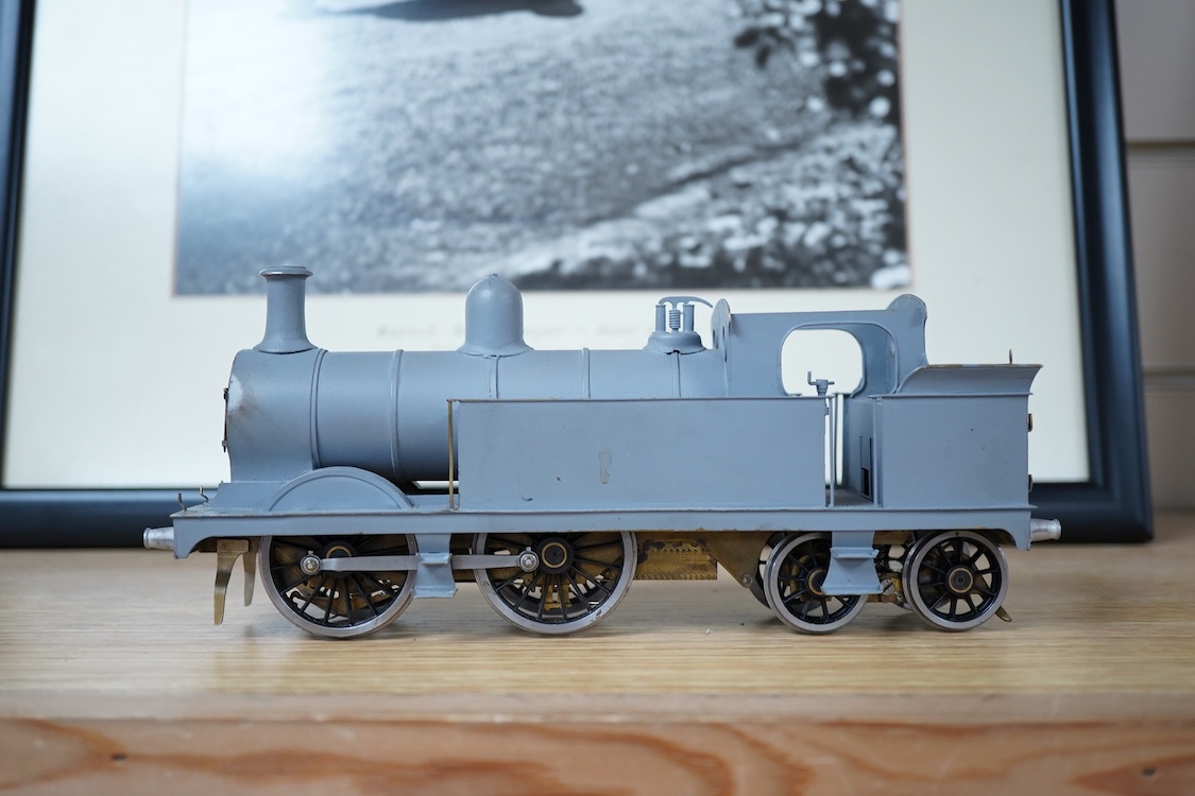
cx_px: 598
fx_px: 1494
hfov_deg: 43.6
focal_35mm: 45
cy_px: 398
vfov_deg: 29.9
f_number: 4.5
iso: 1250
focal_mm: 30
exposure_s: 1/200
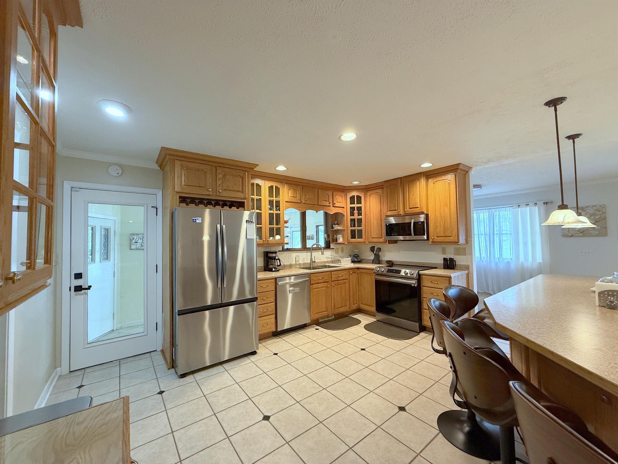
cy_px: 232
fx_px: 250
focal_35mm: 14
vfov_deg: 85.7
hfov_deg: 102.1
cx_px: 309
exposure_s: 1/60
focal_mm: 2.22
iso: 320
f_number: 2.2
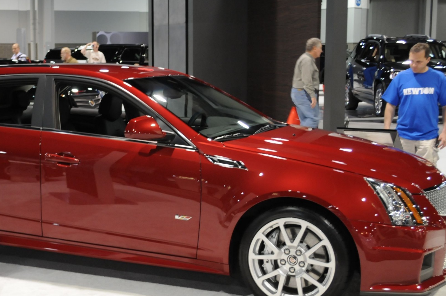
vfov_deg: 20.8
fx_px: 804
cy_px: 181
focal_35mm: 65
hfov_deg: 30.7
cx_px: 134
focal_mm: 28
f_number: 4.5
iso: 800
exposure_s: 1/25
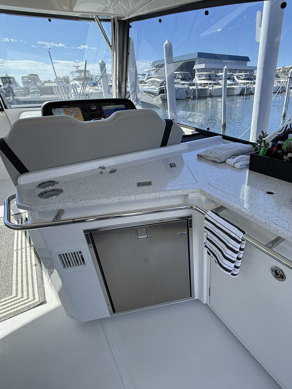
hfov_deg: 66.9
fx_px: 214
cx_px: 193
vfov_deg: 84.7
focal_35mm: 19
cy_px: 194
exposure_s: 1/436
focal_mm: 2.22
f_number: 2.2
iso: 64
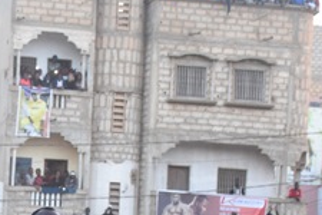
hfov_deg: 11.3
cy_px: 346
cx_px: 1
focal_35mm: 181
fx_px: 1619
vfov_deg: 7.4
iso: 1000
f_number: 5.6
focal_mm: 34
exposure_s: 1/125
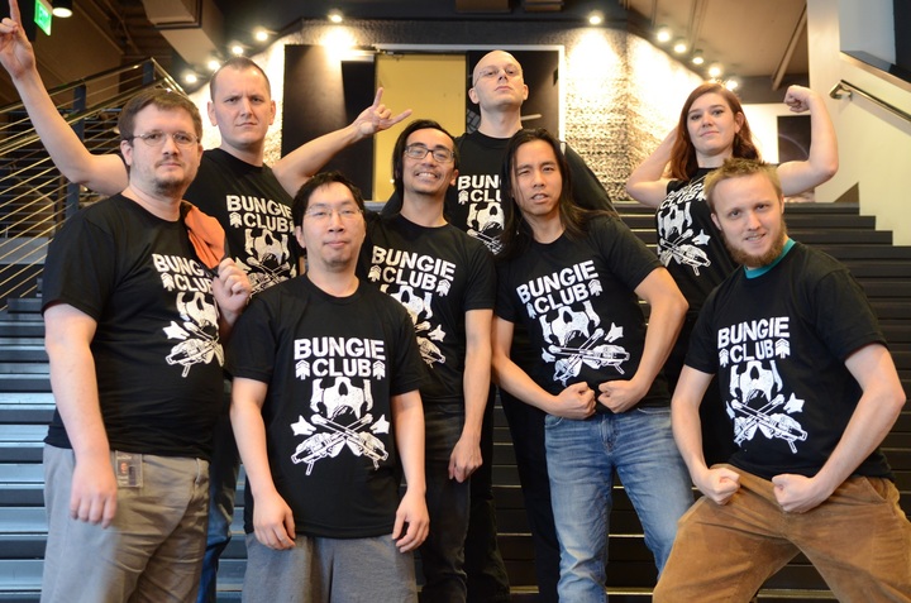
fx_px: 1174
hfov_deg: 42.4
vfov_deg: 28.8
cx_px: 456
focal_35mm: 46
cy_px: 302
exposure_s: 1/15
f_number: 2.8
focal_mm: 31
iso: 1250
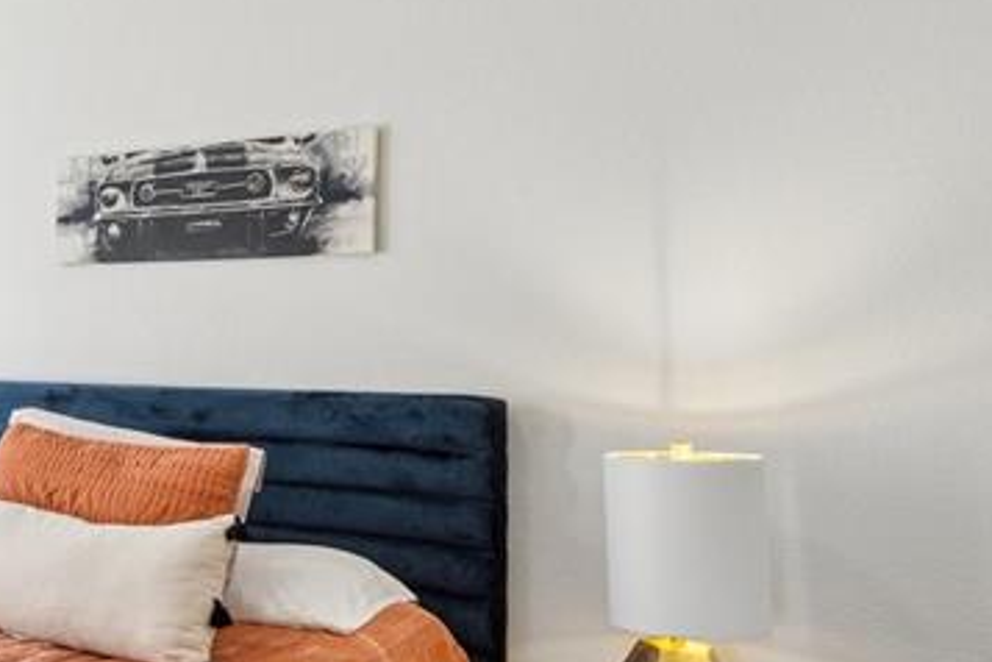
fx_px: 1185
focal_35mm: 43
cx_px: -111
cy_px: 328
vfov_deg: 31.2
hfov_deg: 37.6
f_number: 11
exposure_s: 1/3
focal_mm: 15
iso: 100
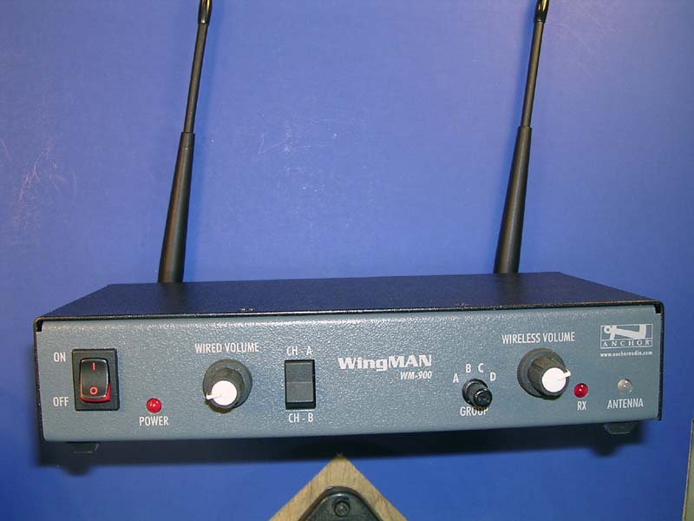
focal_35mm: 38
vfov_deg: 37.7
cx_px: 347
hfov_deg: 49.0
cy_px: 260
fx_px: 762
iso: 100
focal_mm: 5.8
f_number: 2.8
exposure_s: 1/60.1
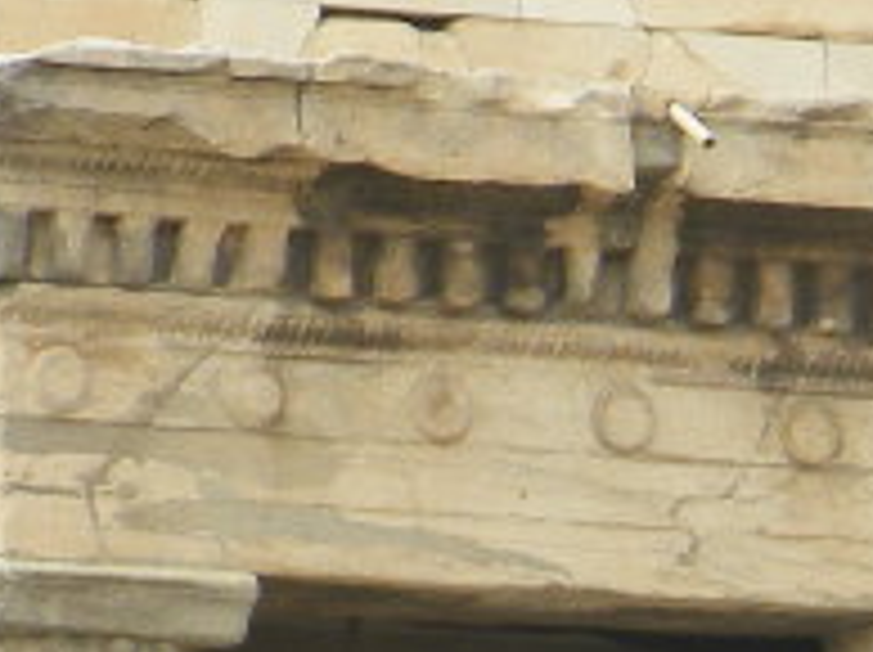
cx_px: 904
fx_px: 19697
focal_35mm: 782
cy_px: 1326
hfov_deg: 2.5
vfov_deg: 1.9
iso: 80
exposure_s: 1/80.5
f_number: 5
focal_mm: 26.8
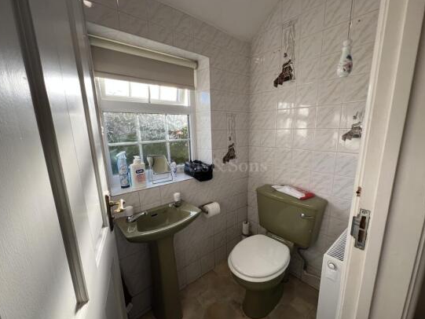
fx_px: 172
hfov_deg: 102.0
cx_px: 217
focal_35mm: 14
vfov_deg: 85.6
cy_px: 167
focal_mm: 1.57
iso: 32
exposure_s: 1/116
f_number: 1.8
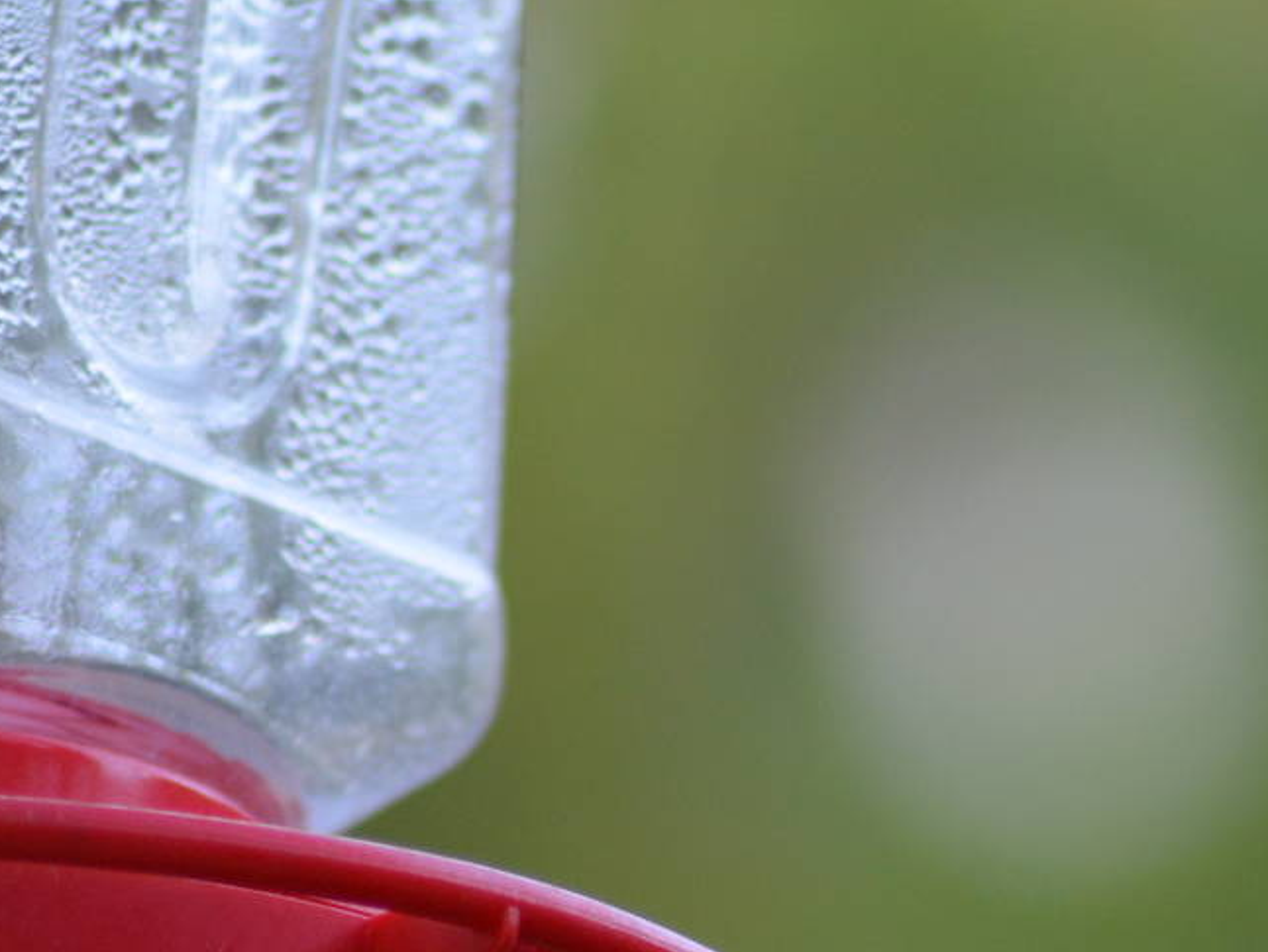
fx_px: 25475
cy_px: 987
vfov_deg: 2.1
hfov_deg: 2.9
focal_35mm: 695
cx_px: 1085
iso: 800
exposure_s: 1/640
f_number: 4.8
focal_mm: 195
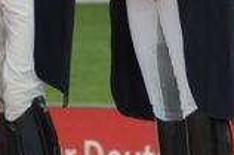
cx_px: 36
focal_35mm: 1152
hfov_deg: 1.8
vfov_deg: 1.2
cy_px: -150
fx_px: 7480
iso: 200
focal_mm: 190
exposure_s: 1/250
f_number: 5.6
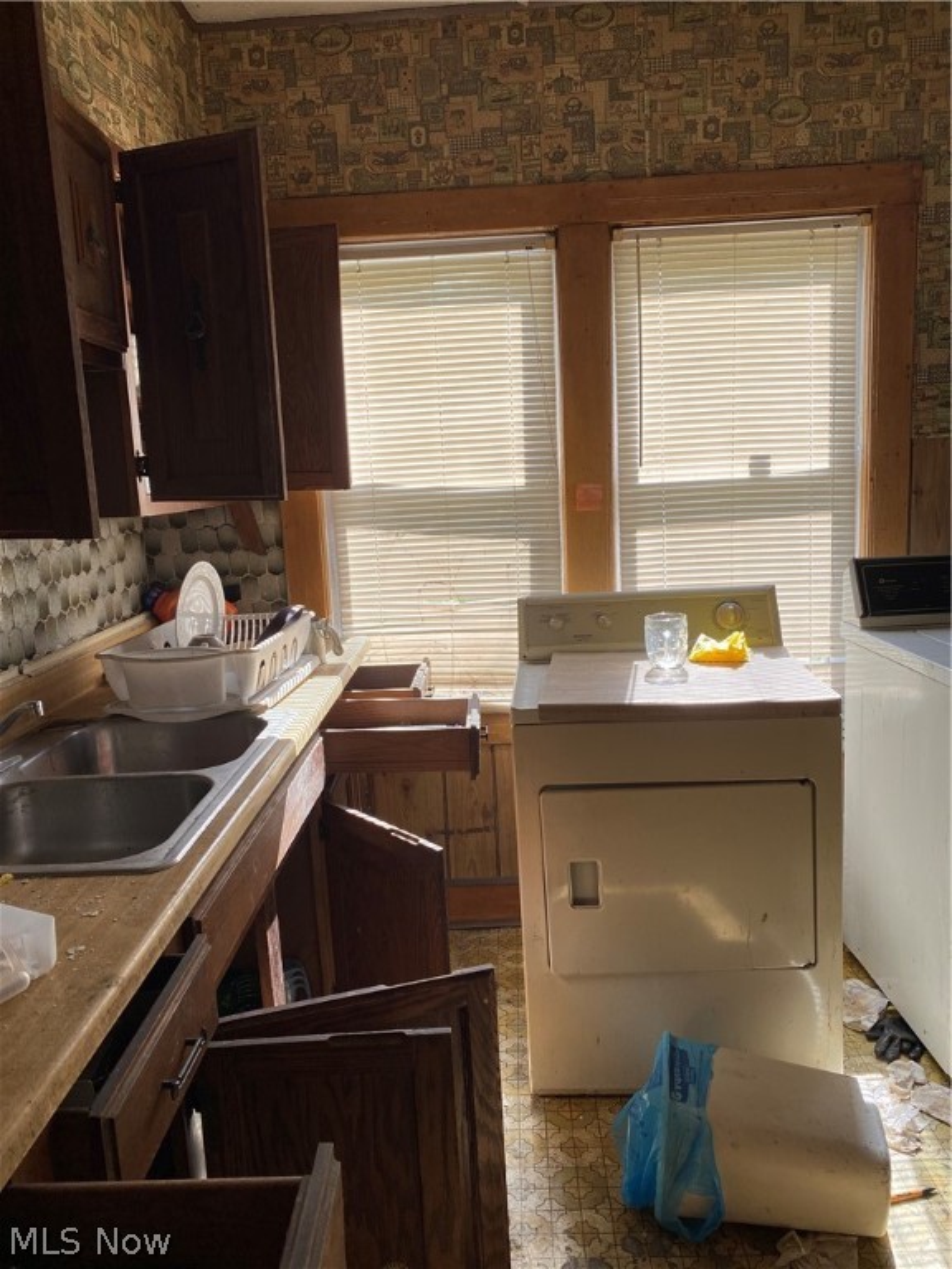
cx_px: 476
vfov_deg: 67.3
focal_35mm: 26
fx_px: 953
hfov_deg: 53.1
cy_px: 634
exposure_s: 1/122
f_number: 1.8
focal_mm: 4.25
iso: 32
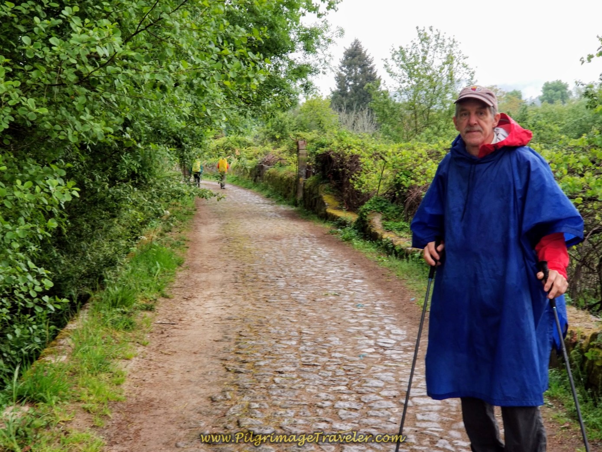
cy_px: 226
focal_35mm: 52
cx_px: 301
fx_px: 904
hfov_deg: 36.8
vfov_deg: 28.0
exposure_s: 1/30
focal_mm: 6
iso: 40
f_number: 2.4
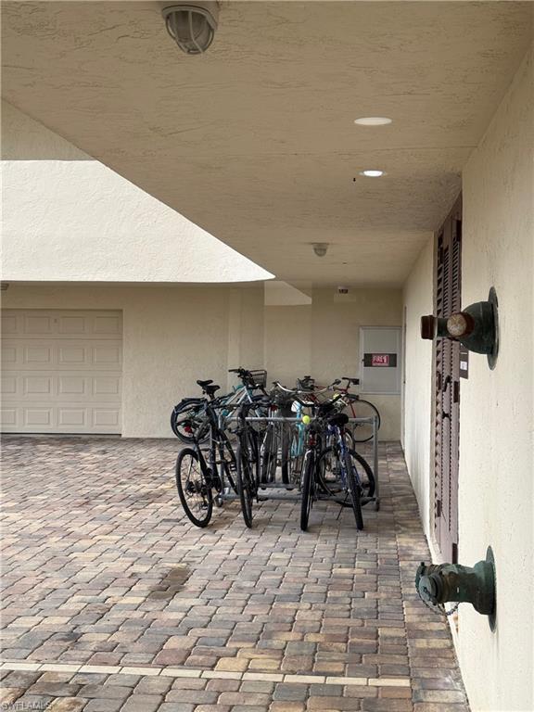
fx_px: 987
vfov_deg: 39.7
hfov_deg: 30.3
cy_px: 356
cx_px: 267
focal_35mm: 48
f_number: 1.78
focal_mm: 6.76
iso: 64
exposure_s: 1/466
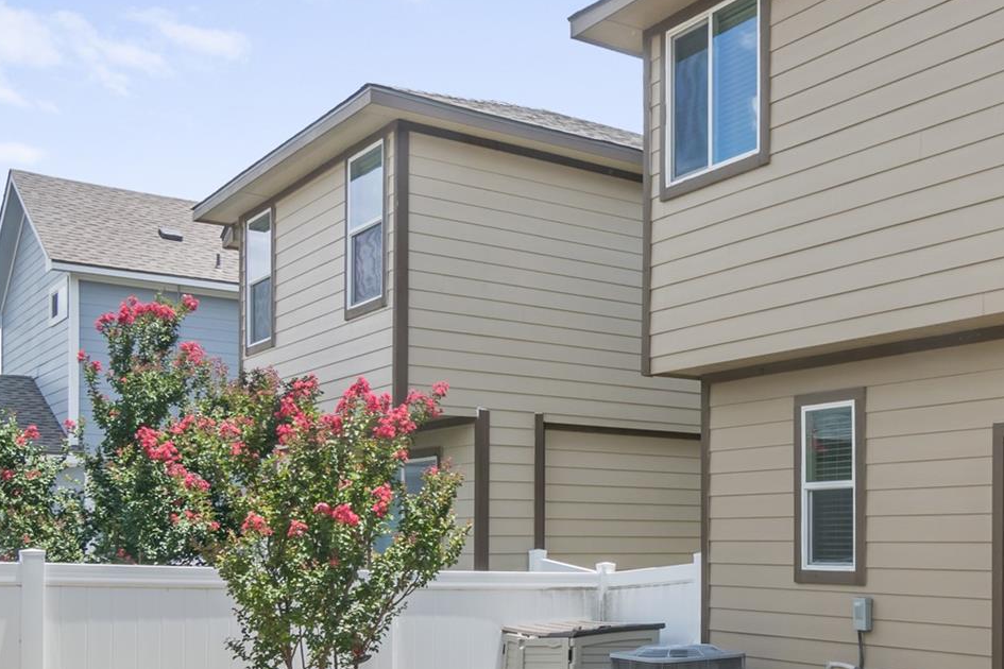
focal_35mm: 39
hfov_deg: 44.9
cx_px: 908
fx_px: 1088
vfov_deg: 34.2
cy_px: 287
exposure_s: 1/320
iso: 100
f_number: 9
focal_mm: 12
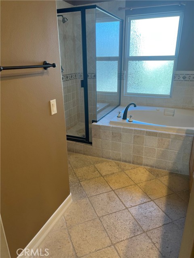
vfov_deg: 67.3
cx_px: 97
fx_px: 194
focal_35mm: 26
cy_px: 129
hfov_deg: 53.1
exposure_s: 1/120
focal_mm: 5.7
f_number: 1.5
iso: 50
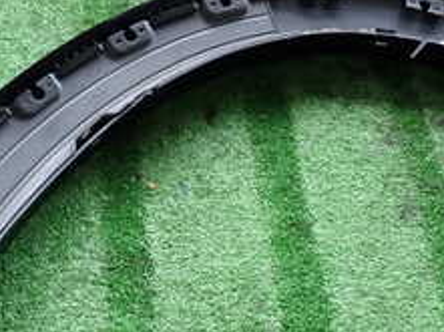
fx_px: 871
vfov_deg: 21.5
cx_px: 247
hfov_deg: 28.6
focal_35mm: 68
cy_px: 223
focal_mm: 4.5
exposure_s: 1/60
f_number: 2
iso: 125
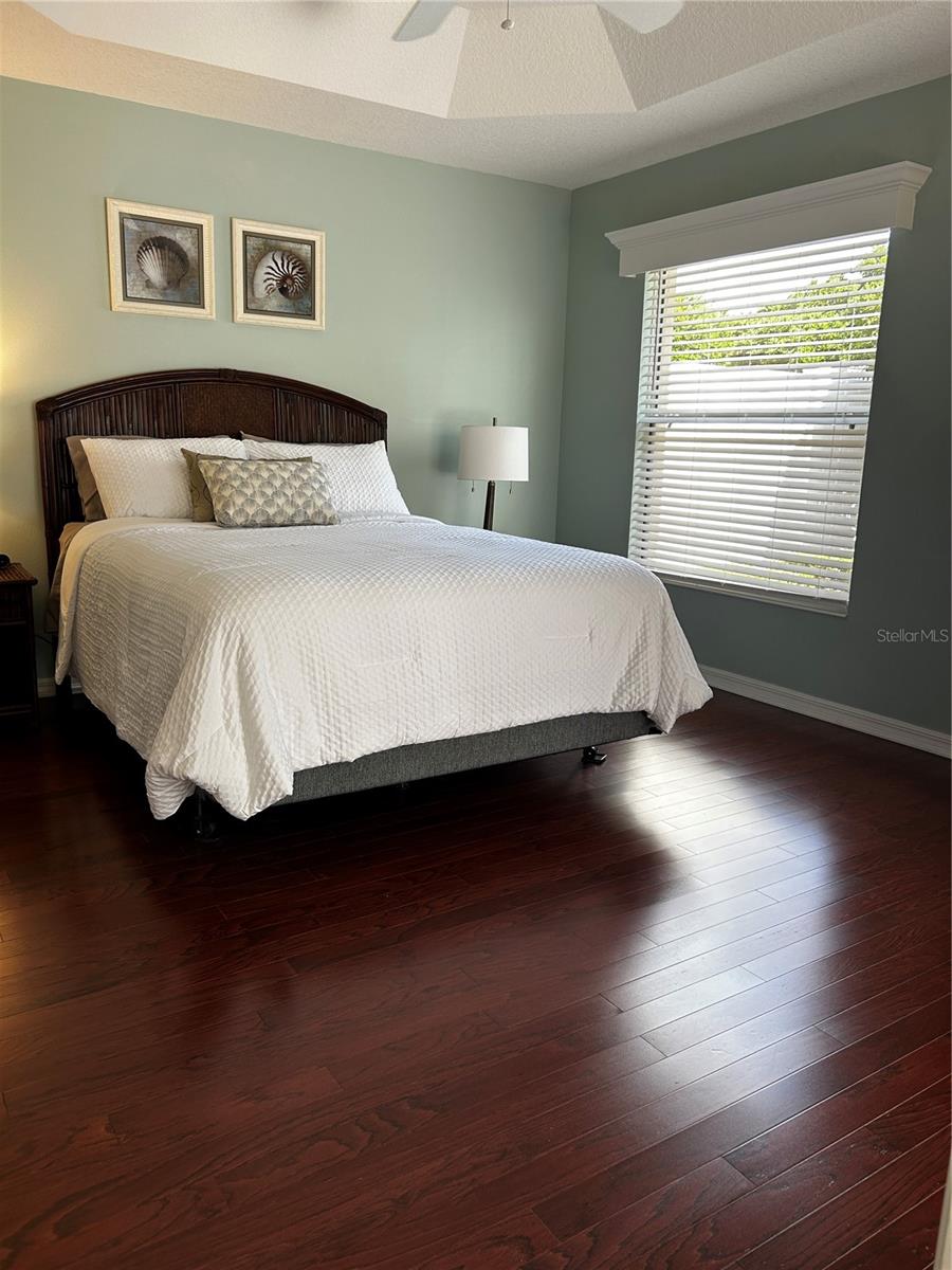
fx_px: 953
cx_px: 476
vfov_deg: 67.3
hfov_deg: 53.1
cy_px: 635
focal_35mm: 26
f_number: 1.5
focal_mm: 5.7
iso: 40
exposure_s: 1/120
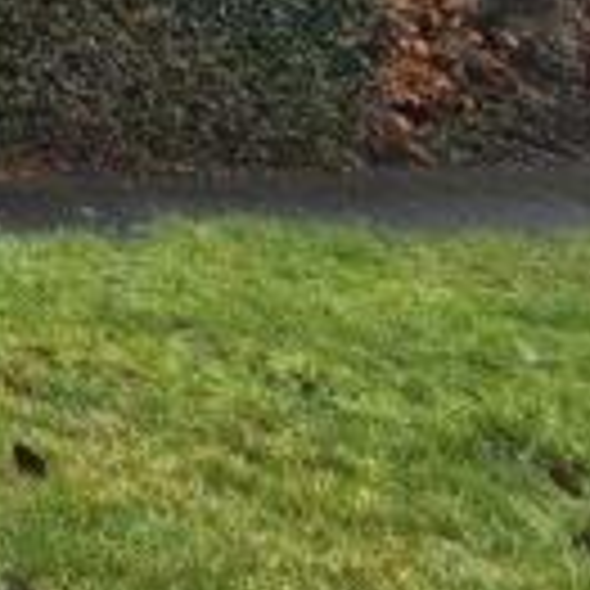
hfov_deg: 18.0
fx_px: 983
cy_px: -358
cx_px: -655
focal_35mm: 51
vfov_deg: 23.9
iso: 100
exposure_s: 1/100
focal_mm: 2.2
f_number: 1.9
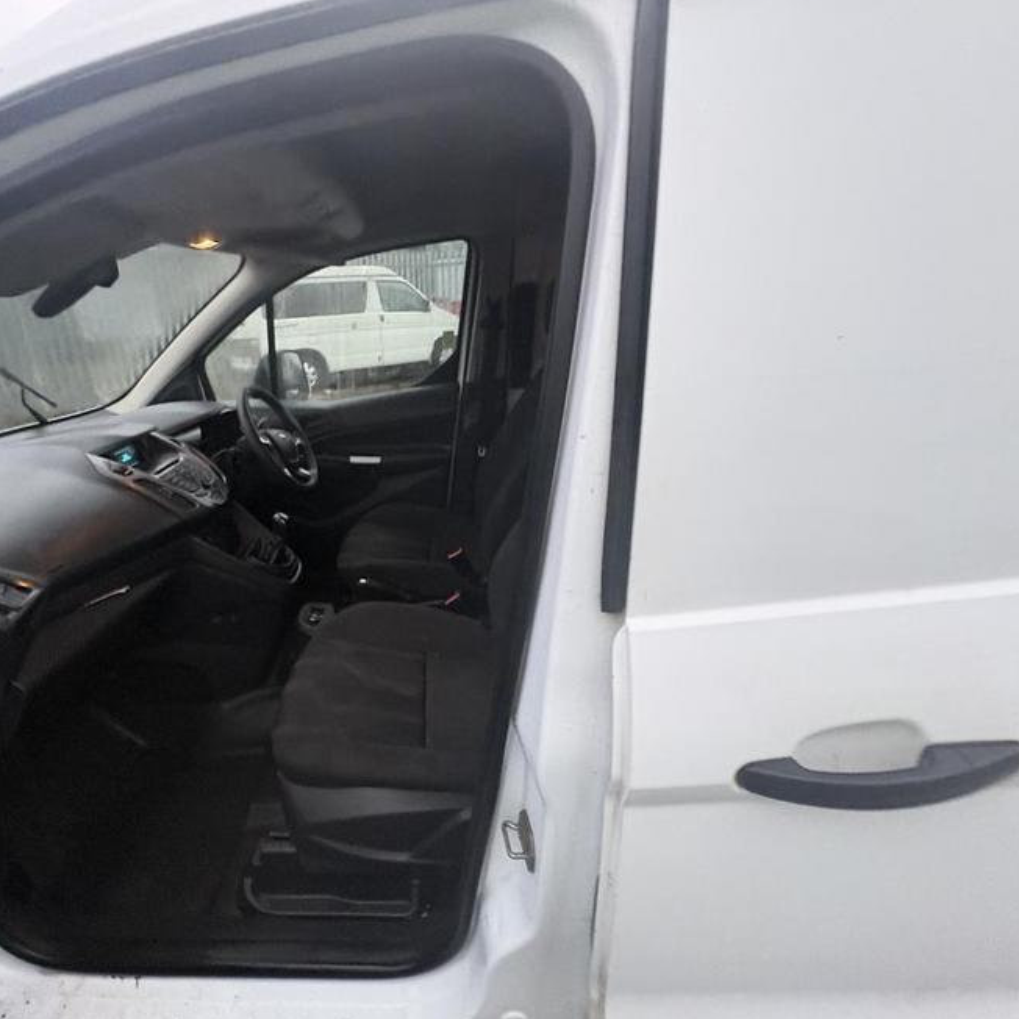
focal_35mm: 17
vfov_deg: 84.0
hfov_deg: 82.7
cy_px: 500
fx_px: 566
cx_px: 397
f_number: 2.2
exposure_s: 1/60
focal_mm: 2.22
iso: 500
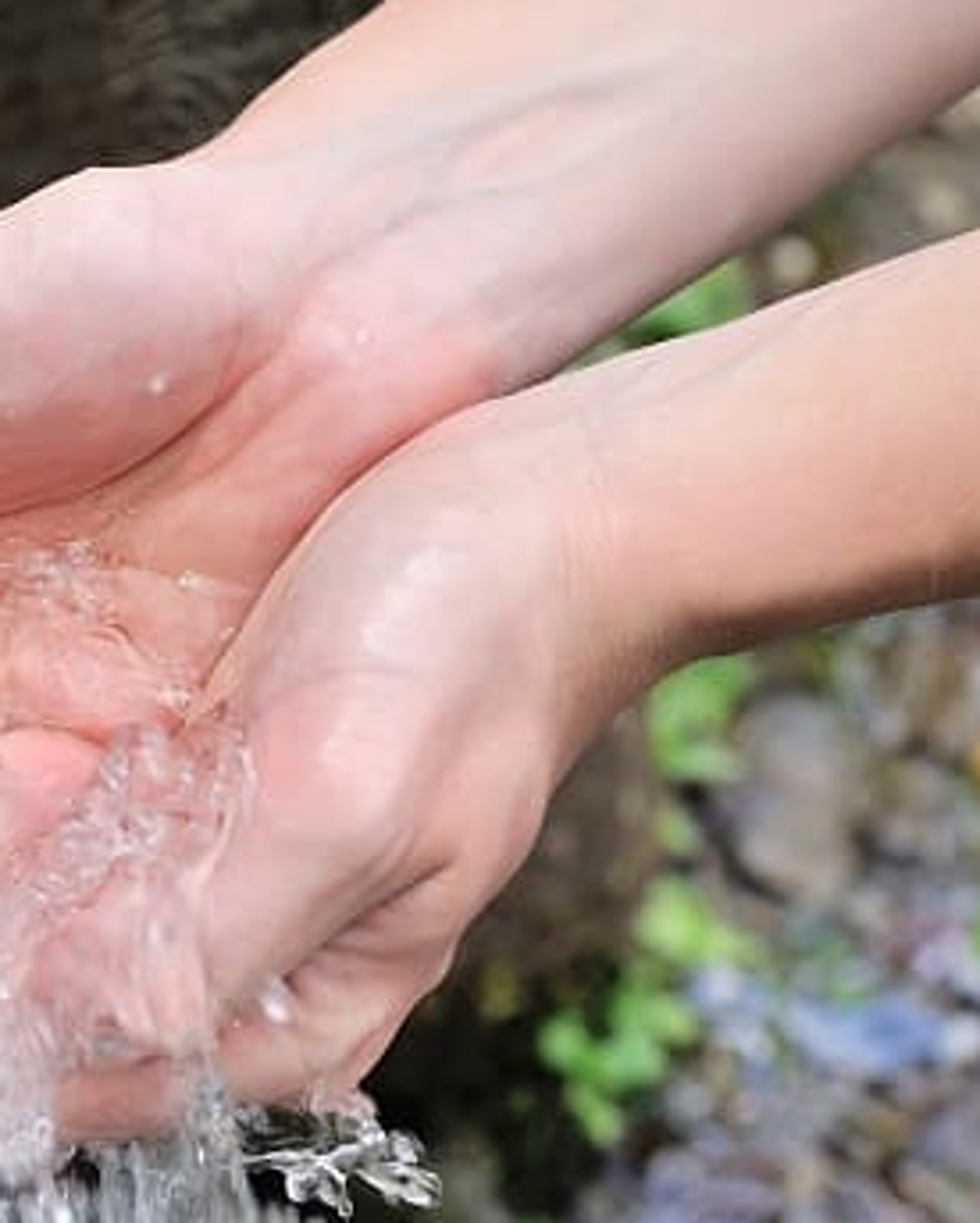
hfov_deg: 8.9
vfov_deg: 11.2
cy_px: 638
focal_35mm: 172
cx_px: -178
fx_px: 6228
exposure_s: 1/250
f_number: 6.3
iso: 400
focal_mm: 70
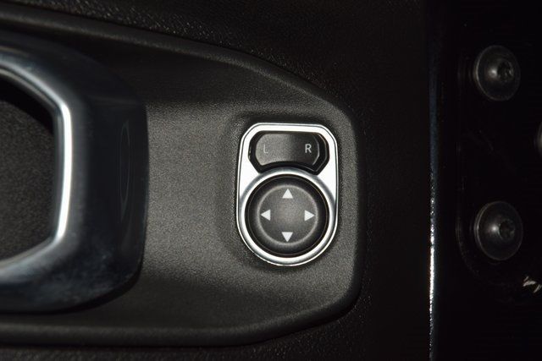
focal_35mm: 105
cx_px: 271
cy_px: 180
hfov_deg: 19.5
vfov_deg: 13.0
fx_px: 1581
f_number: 8
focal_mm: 70
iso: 100
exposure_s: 1/125
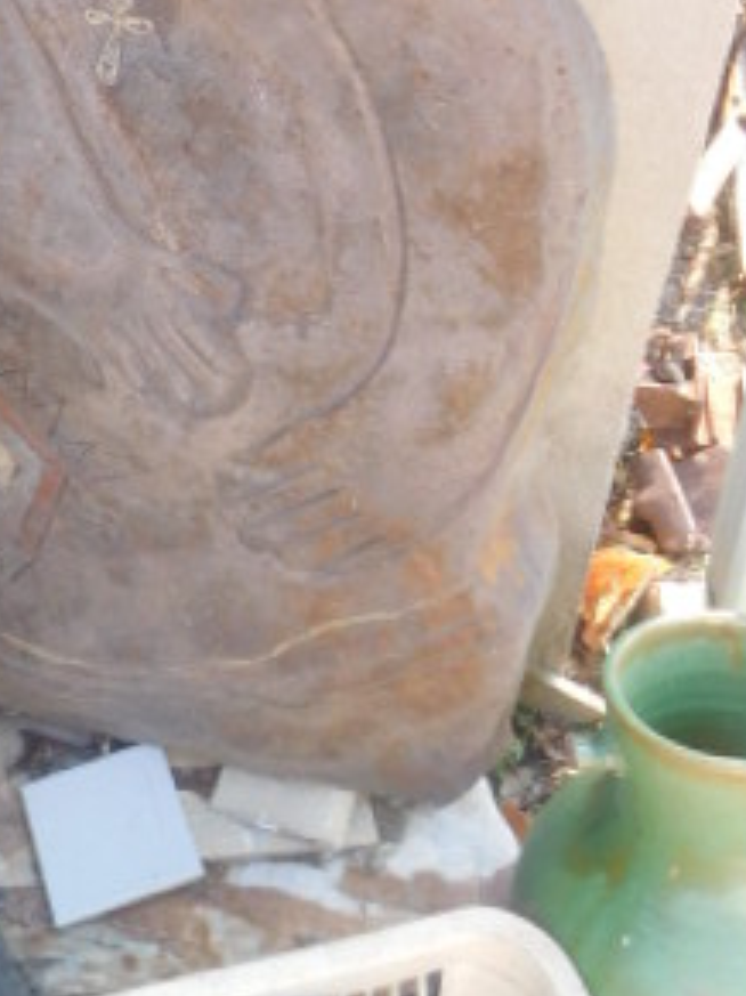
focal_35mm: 55
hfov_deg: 25.9
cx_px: 113
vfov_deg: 33.0
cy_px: 79
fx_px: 1582
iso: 125
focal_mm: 4.5
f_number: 3.4
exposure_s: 1/60
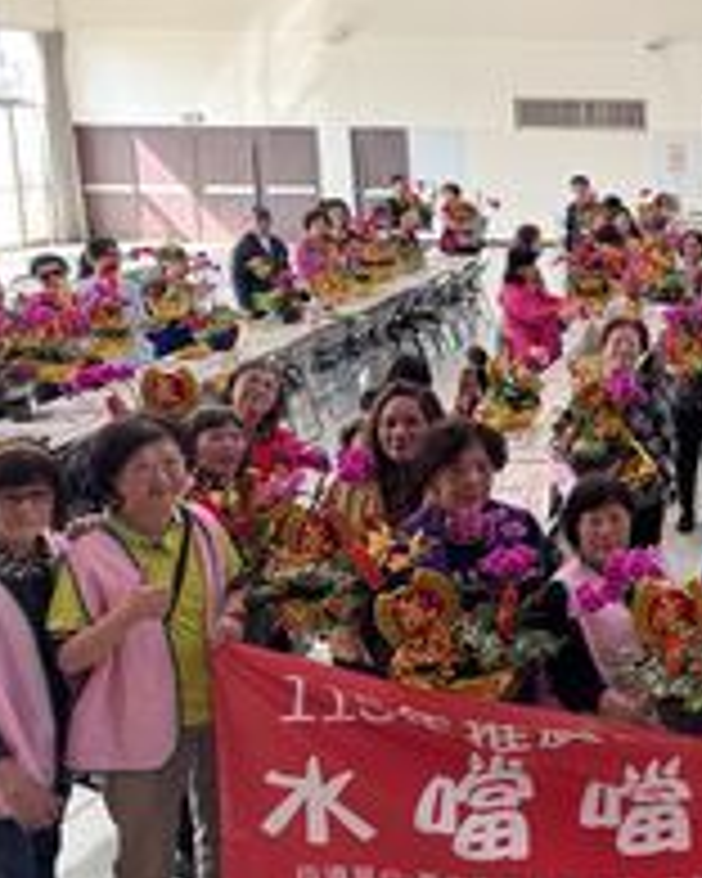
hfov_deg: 27.6
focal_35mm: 48
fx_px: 1247
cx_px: 846
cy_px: 347
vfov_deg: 38.6
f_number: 1.78
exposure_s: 1/60
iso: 125
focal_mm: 6.76
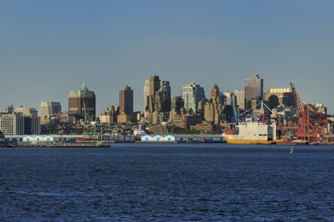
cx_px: 167
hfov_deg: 10.3
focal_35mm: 200
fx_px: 1855
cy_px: 111
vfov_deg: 6.9
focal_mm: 200
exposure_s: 1/250
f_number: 13
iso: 200
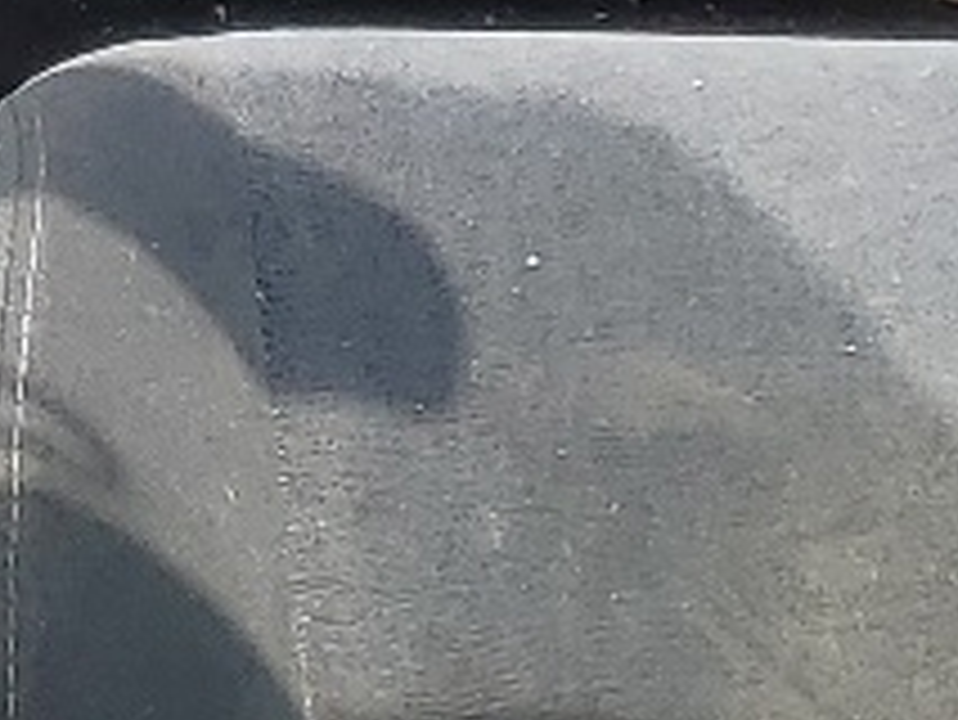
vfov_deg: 7.5
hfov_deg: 9.6
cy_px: -320
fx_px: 5400
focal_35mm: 195
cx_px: -810
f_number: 1.5
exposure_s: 1/476
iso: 50
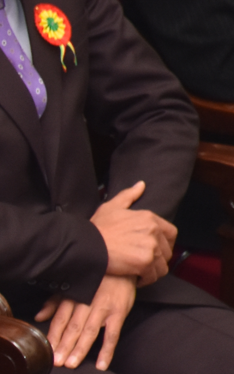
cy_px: 319
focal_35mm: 1032
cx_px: -489
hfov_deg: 1.3
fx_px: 10525
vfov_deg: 2.0
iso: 720
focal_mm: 140
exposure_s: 1/60
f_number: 5.6
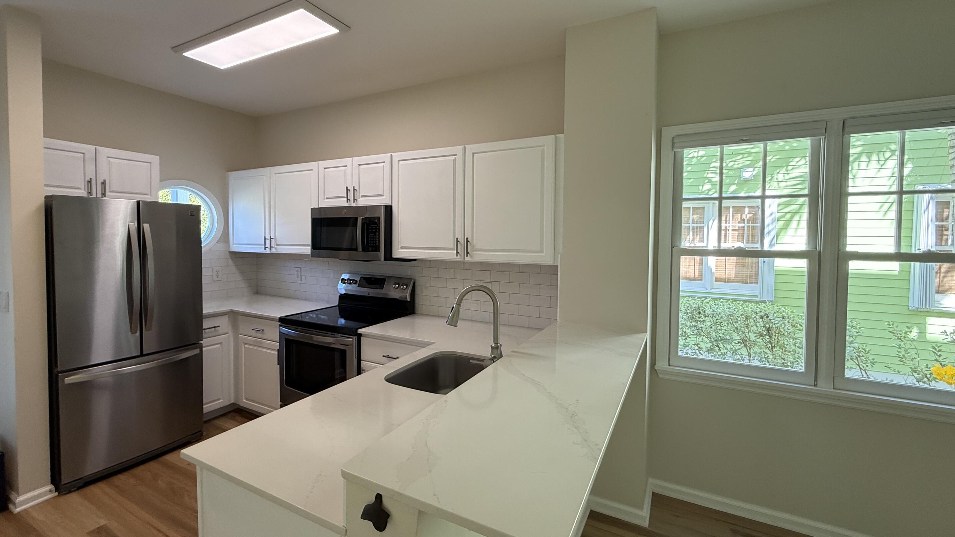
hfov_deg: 99.4
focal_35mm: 16
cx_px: 482
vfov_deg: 67.0
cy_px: 251
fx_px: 405
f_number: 2.2
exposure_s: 1/120
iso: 100
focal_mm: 2.22
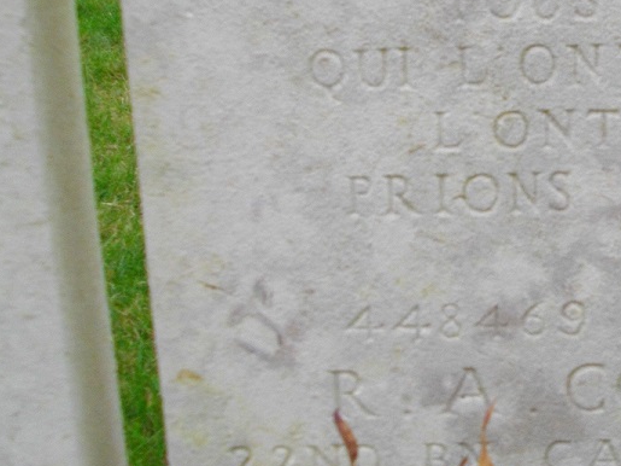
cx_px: 614
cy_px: 72
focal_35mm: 85
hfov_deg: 22.2
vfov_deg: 17.2
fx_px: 1525
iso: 100
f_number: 2.9
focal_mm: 5.7
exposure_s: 1/100
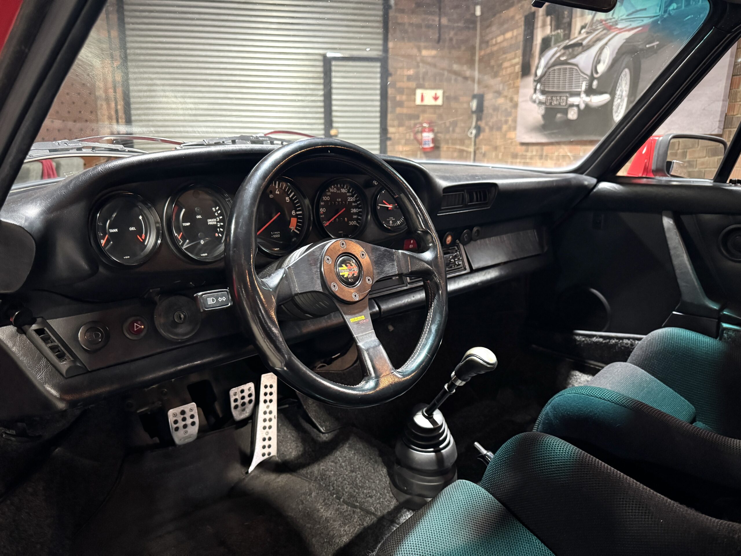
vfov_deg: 56.8
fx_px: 514
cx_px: 370
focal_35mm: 24
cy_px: 278
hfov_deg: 71.6
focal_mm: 6.76
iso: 1000
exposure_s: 1/33
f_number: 1.78
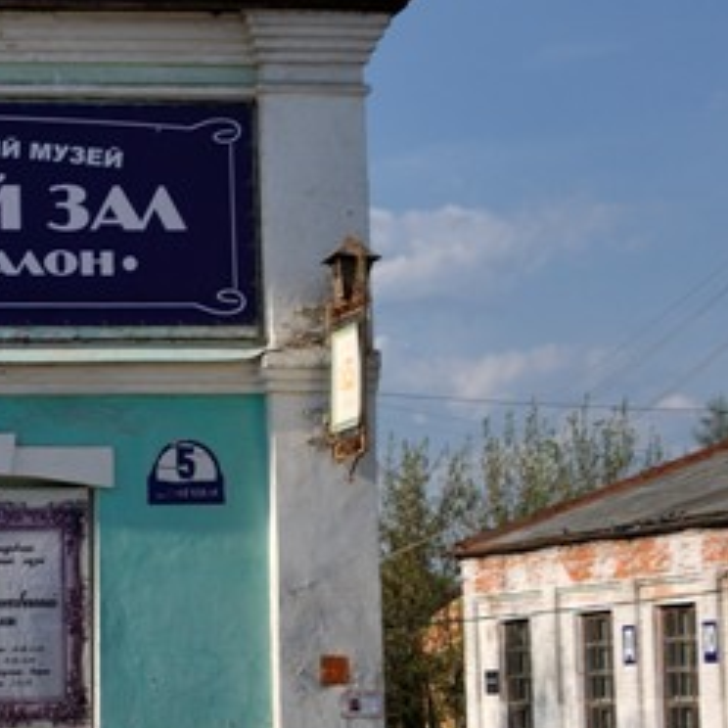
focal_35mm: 111
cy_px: 374
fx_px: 2641
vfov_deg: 15.7
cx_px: -364
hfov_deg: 14.6
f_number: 6.3
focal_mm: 24
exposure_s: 1/800
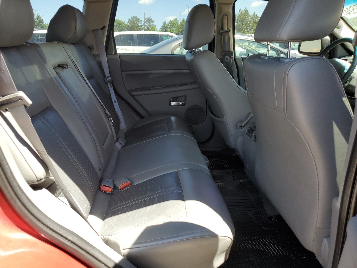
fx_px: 268
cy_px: 134
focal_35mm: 26
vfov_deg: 53.1
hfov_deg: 67.3
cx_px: 178
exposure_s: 1/294
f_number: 1.5
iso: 50
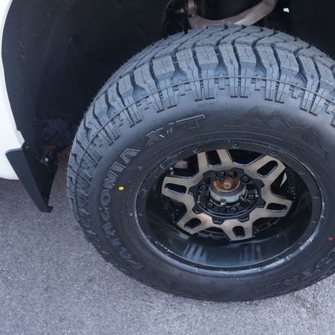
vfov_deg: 52.5
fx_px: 339
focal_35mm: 31
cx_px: 205
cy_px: 166
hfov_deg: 52.1
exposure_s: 1/60
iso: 400
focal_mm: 16
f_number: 4
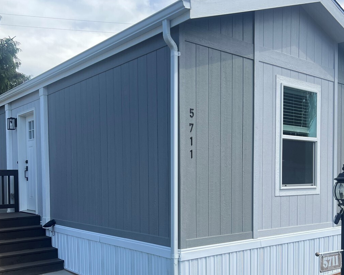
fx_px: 407
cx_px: 175
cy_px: 191
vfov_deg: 36.8
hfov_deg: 45.8
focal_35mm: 40
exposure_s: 1/2208
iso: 50
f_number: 1.5
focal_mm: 5.7
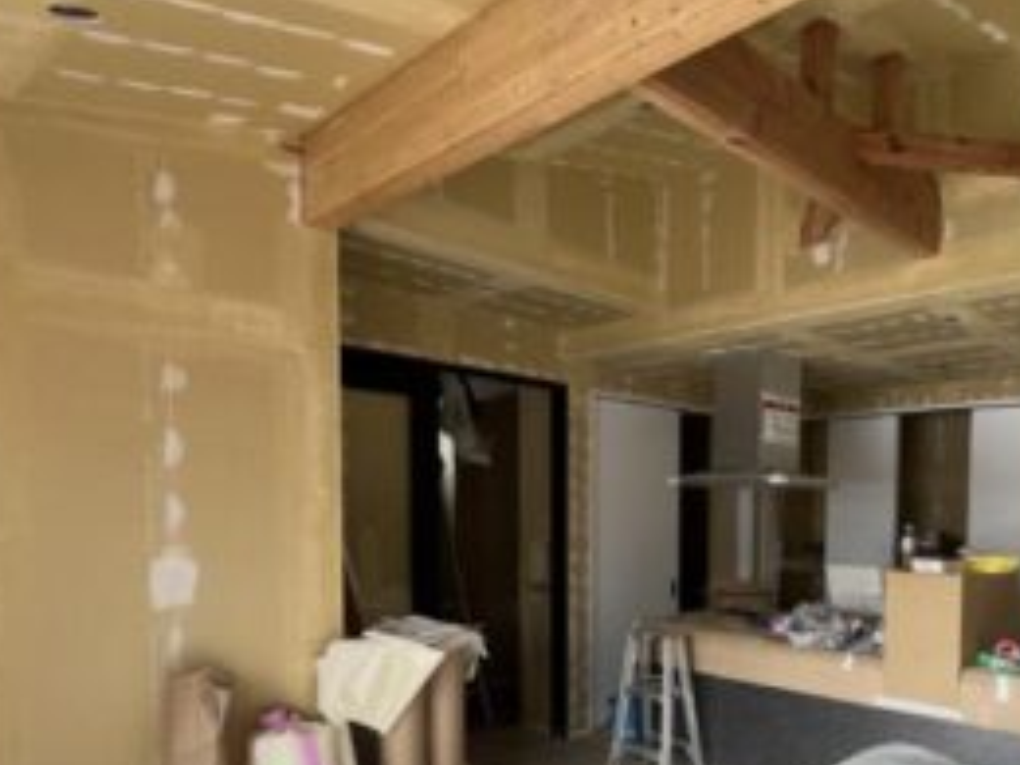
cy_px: 557
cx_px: 820
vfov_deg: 54.6
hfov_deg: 65.0
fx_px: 707
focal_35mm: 24
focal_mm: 1.57
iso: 50
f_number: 1.8
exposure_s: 1/99
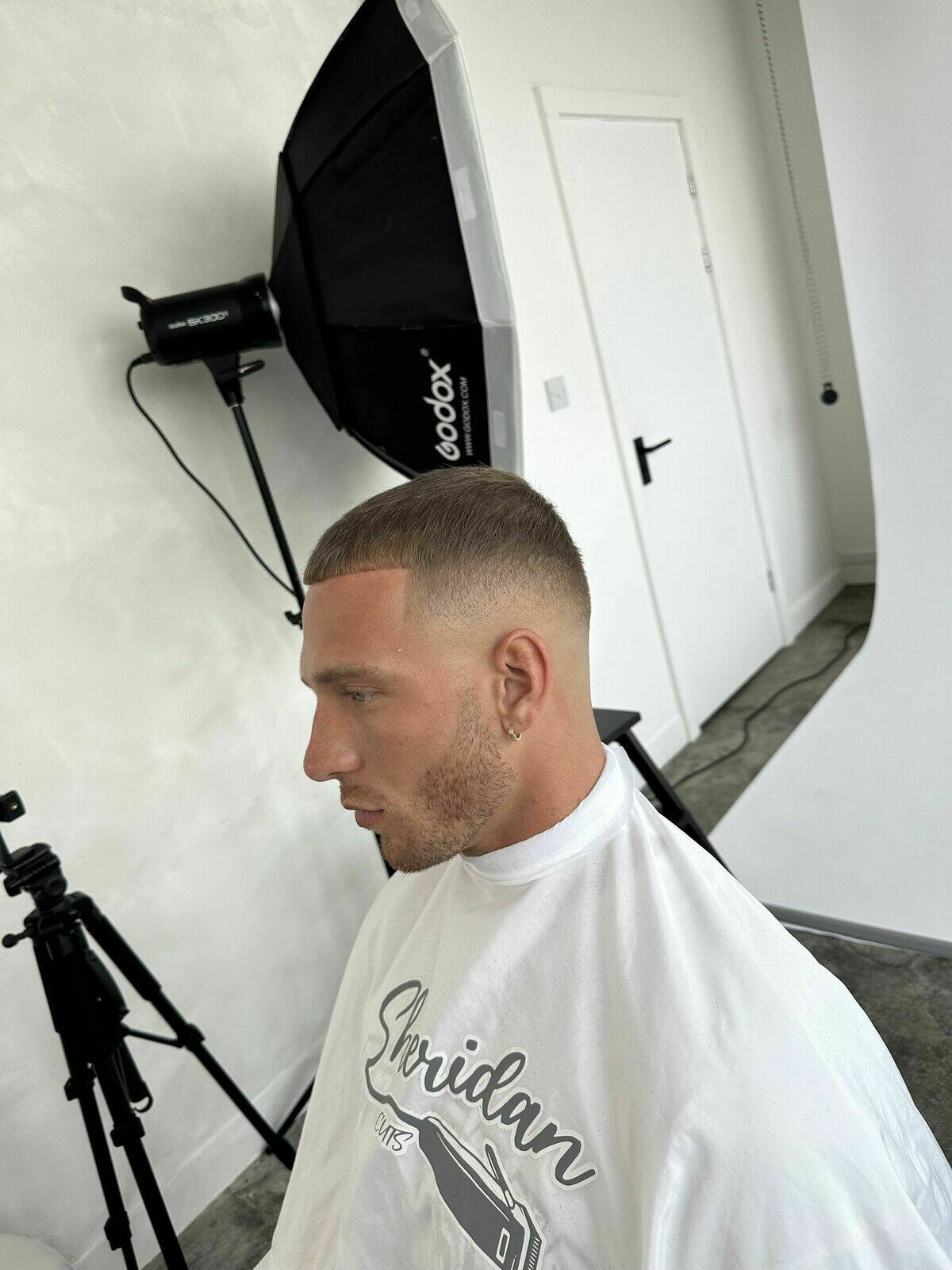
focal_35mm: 24
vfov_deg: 71.6
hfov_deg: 56.8
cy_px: 635
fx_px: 880
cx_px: 476
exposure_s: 1/415
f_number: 1.78
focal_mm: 6.86
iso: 80
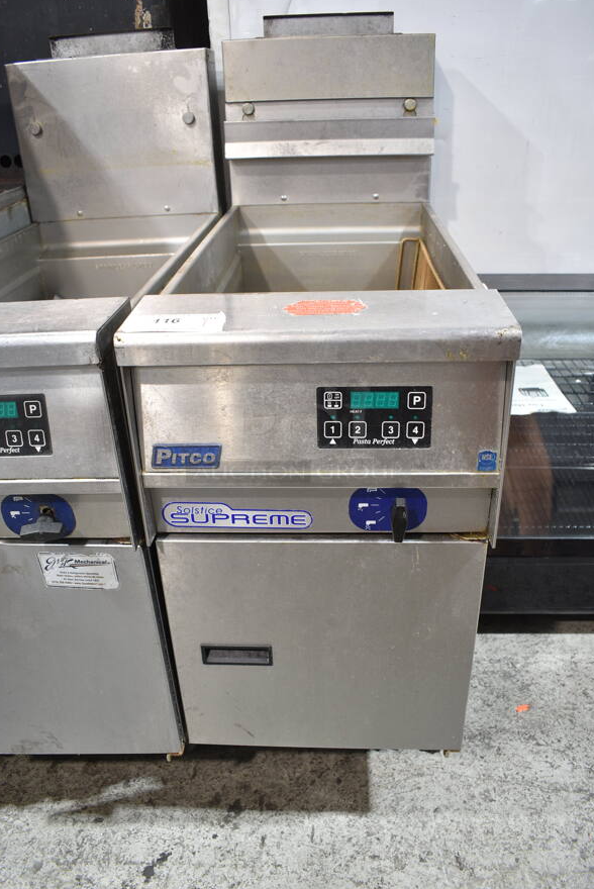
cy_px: 430
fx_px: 692
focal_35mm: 28
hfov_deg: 46.5
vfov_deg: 65.4
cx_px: 299
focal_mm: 18
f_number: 3.5
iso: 450
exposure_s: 1/30
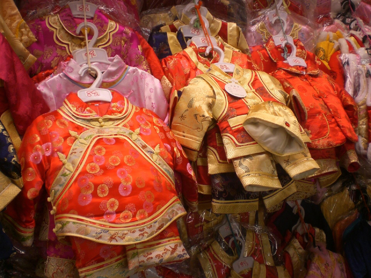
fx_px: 407
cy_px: 139
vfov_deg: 37.7
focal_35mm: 38
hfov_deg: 49.0
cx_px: 186
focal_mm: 6.3
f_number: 3.1
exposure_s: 1/60
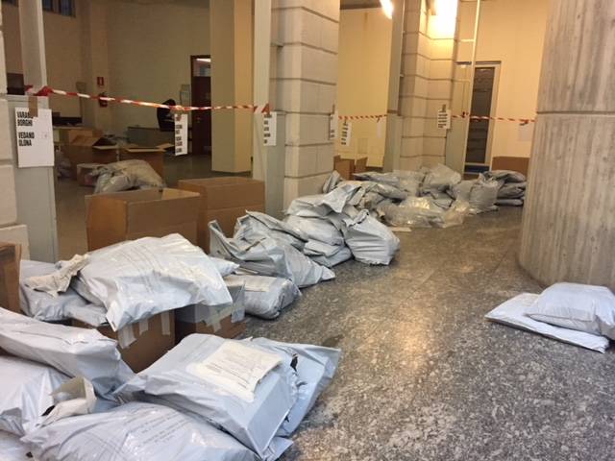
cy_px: 230
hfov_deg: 61.7
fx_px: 515
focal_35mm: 29
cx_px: 308
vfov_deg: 48.2
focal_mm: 4.15
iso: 320
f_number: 2.2
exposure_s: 1/33
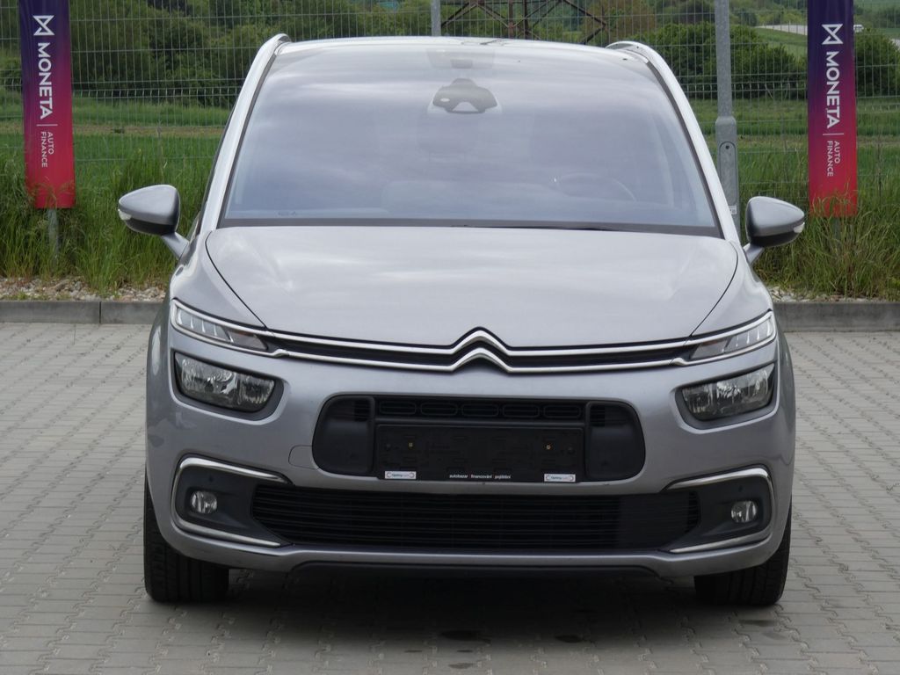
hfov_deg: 16.8
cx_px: 450
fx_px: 3042
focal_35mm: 117
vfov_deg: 12.7
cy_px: 338
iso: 80
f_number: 5.6
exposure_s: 1/200
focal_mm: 21
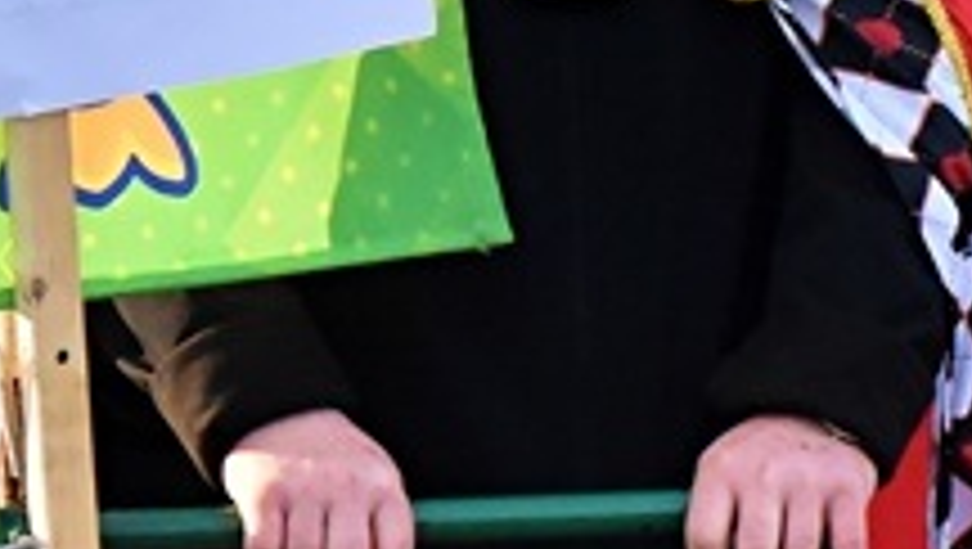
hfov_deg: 2.7
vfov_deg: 1.6
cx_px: -657
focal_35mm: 785
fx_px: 20252
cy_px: 205
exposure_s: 1/1600
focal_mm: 135
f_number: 8
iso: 3200
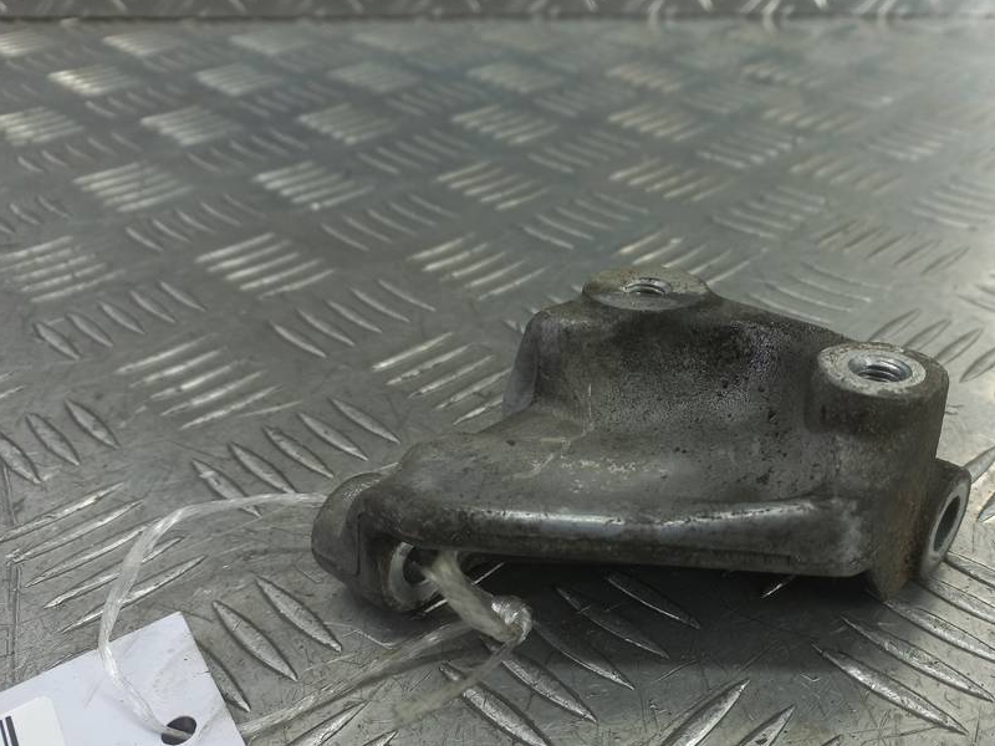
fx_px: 920
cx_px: 621
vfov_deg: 43.9
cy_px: 451
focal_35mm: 32
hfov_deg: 56.2
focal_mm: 4.6
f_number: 1.8
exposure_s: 1/50
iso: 64
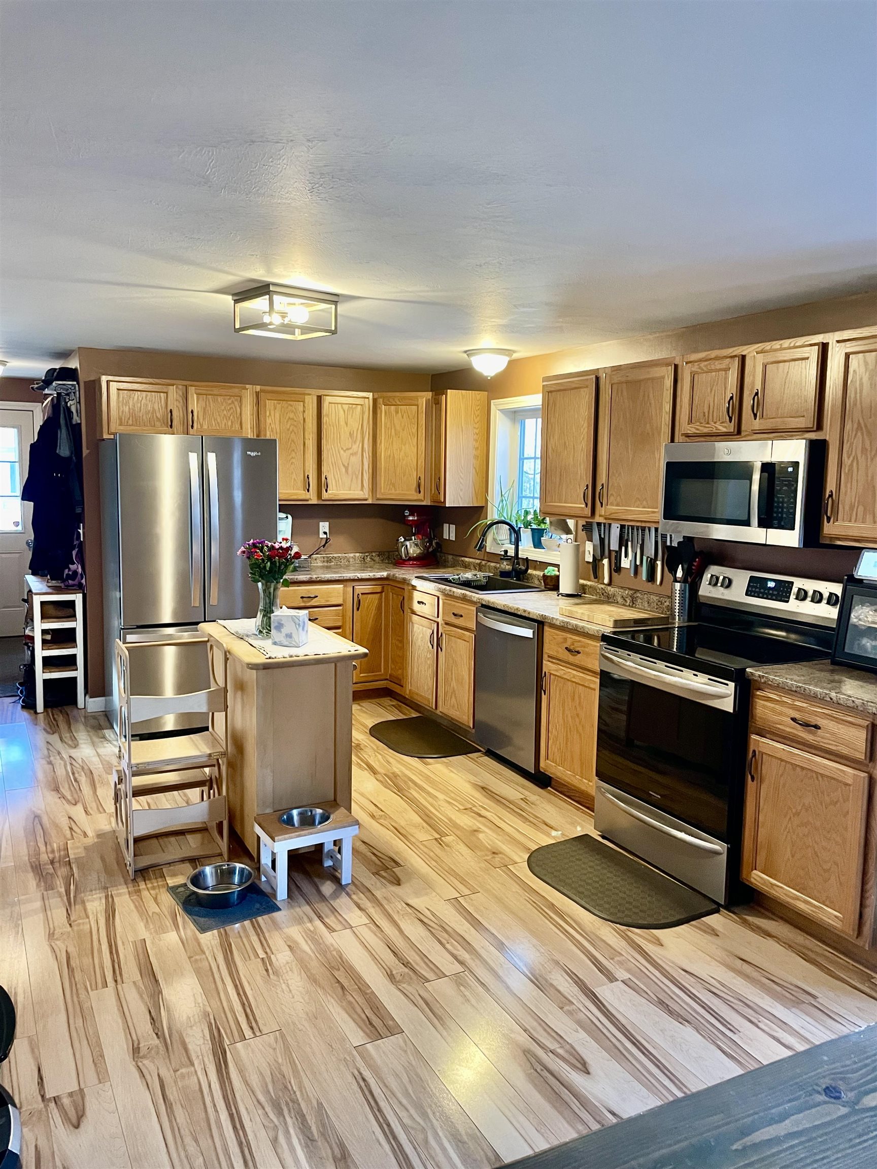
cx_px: 438
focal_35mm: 26
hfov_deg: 53.1
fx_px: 878
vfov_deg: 67.3
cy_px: 584
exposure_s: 1/60
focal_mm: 4.2
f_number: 1.6
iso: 500
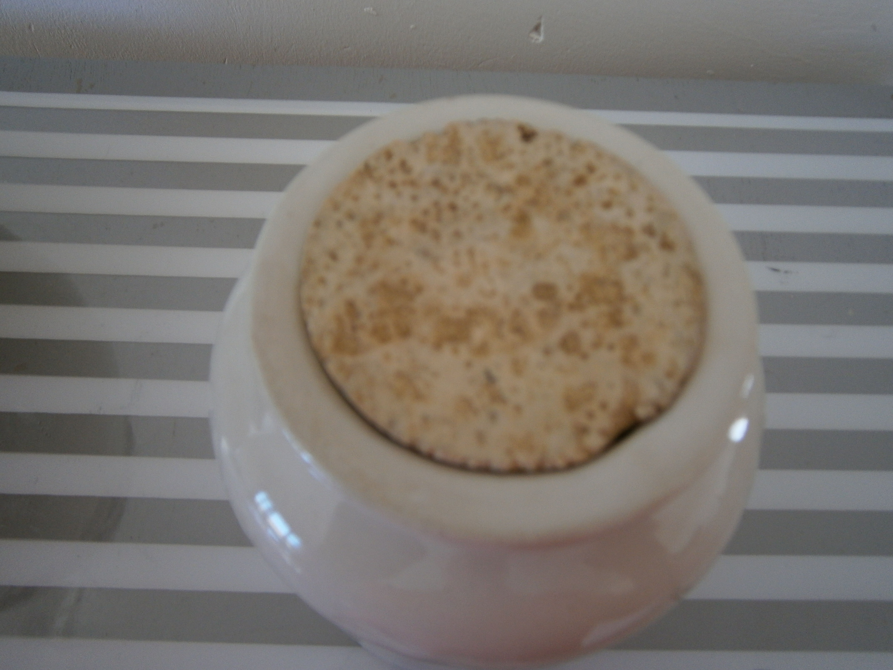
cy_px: 335
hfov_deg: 67.3
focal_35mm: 26
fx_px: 671
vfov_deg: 53.1
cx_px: 446
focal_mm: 4.7
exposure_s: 1/30
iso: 100
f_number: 2.8
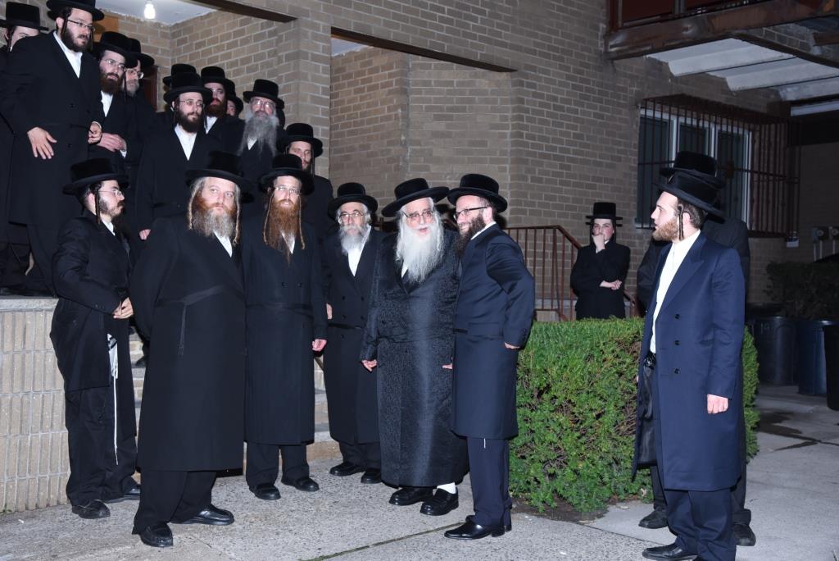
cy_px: 280
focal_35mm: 44
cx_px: 420
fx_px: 1026
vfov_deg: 30.6
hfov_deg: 44.5
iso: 800
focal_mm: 44
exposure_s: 1/125
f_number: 6.3
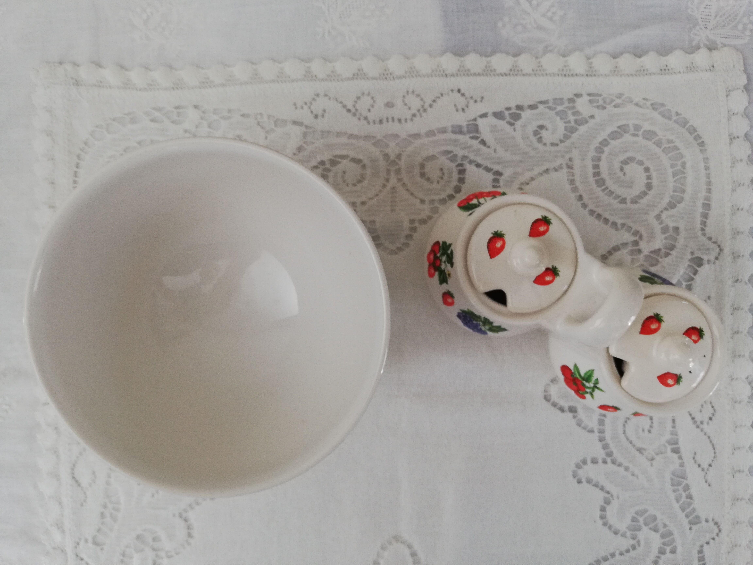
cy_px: 282
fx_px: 566
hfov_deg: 67.3
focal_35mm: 26
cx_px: 376
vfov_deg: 53.1
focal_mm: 3.81
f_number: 2.2
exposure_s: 1/33.3
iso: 125
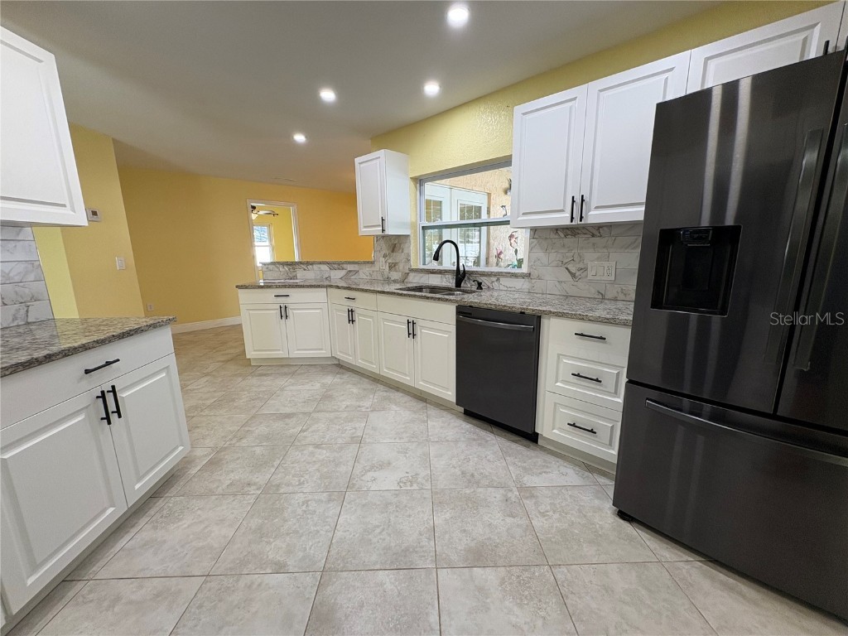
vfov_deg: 85.7
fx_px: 343
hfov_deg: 102.1
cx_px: 424
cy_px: 318
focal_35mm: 14
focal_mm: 2.22
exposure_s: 1/120
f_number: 2.2
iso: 160
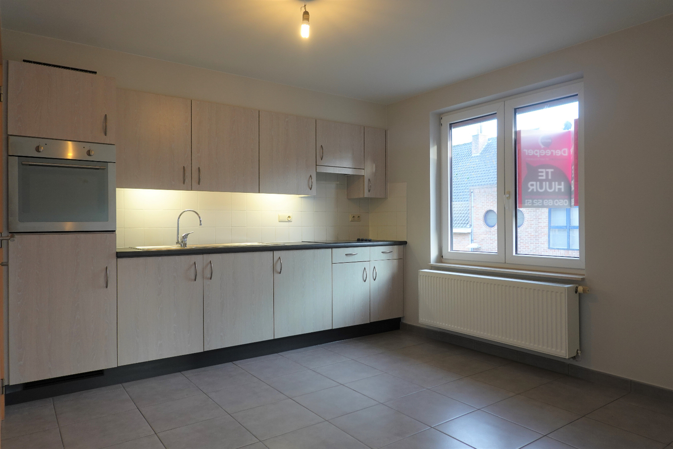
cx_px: 336
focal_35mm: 24
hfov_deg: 73.7
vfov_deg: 53.1
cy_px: 224
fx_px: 449
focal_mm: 9
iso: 125
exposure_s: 1/30
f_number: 2.8
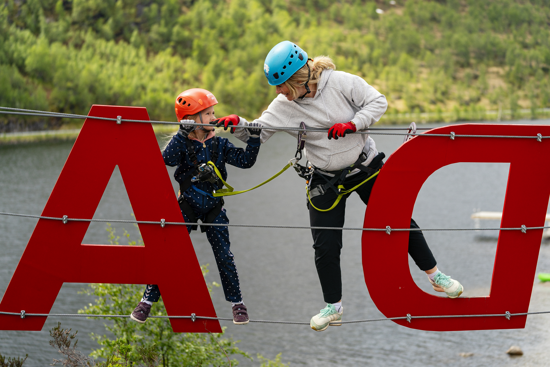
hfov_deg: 28.8
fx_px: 1069
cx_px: 275
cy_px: 184
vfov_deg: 19.5
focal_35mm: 70
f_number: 2.8
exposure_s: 1/2500
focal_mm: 70
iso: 250
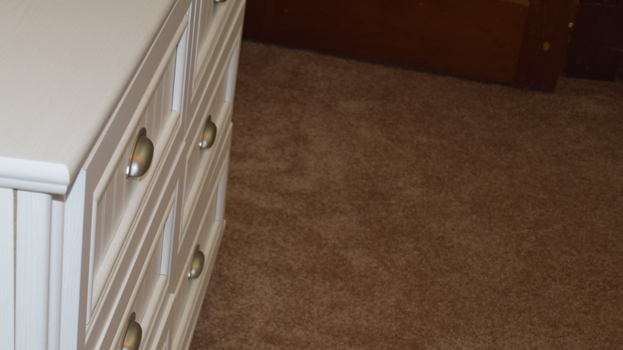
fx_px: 1239
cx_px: 53
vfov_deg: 15.6
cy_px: 405
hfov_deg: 27.2
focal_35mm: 75
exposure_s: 1/40
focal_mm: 24
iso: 400
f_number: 4
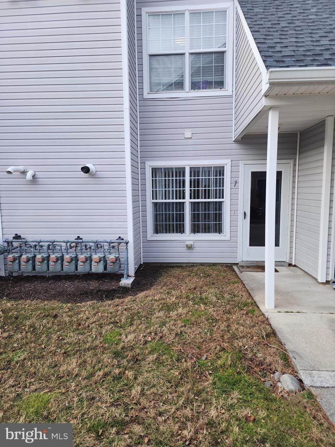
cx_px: 168
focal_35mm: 23
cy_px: 224
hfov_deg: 58.9
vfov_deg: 73.9
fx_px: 297
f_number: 1.8
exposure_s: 1/120
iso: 16
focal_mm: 6.4
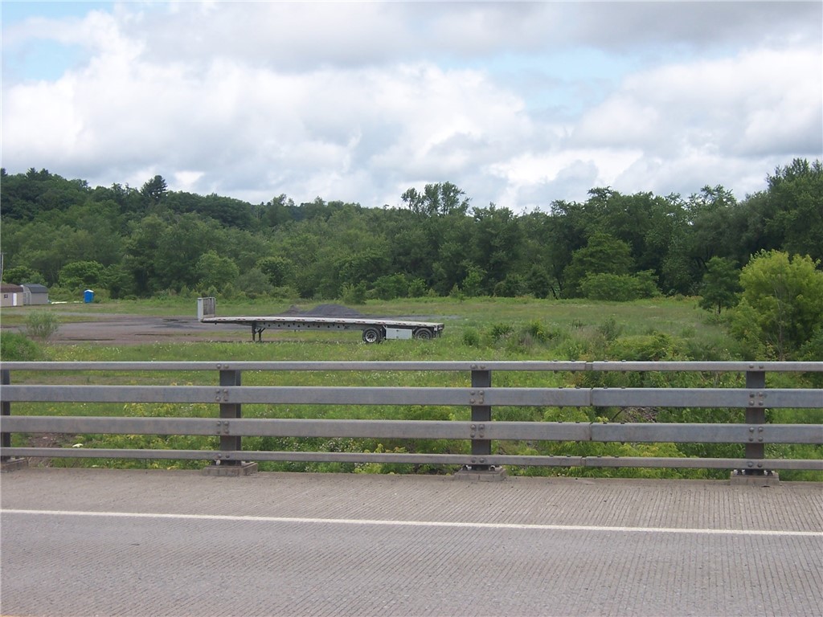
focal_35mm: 60
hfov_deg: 32.2
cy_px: 308
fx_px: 1427
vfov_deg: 24.4
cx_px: 412
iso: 80
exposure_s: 1/500
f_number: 4.8
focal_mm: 10
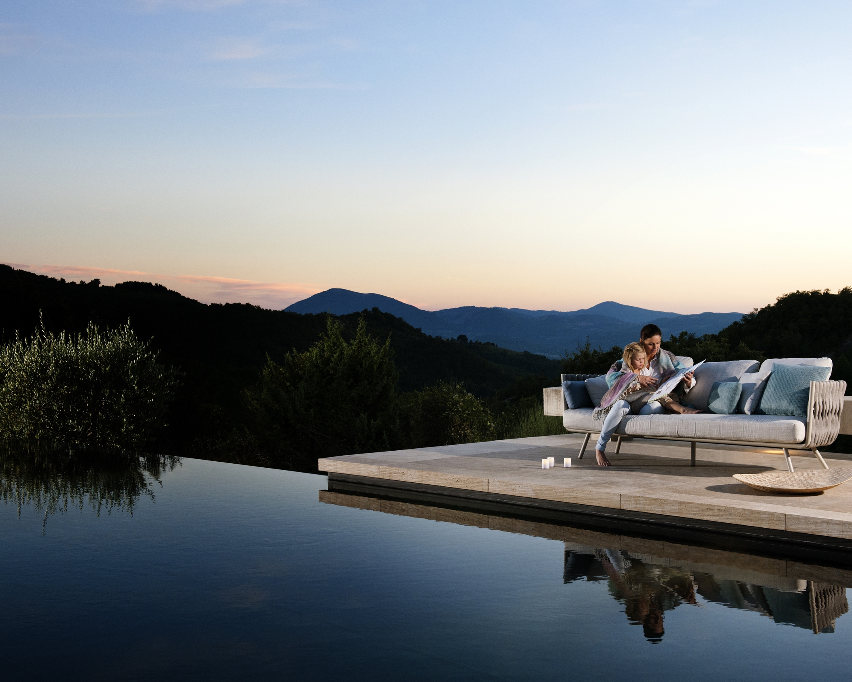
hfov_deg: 40.3
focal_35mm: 46
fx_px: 1160
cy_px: 340
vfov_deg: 32.7
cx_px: 472
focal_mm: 40
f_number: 6.7
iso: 800
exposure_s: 1/60
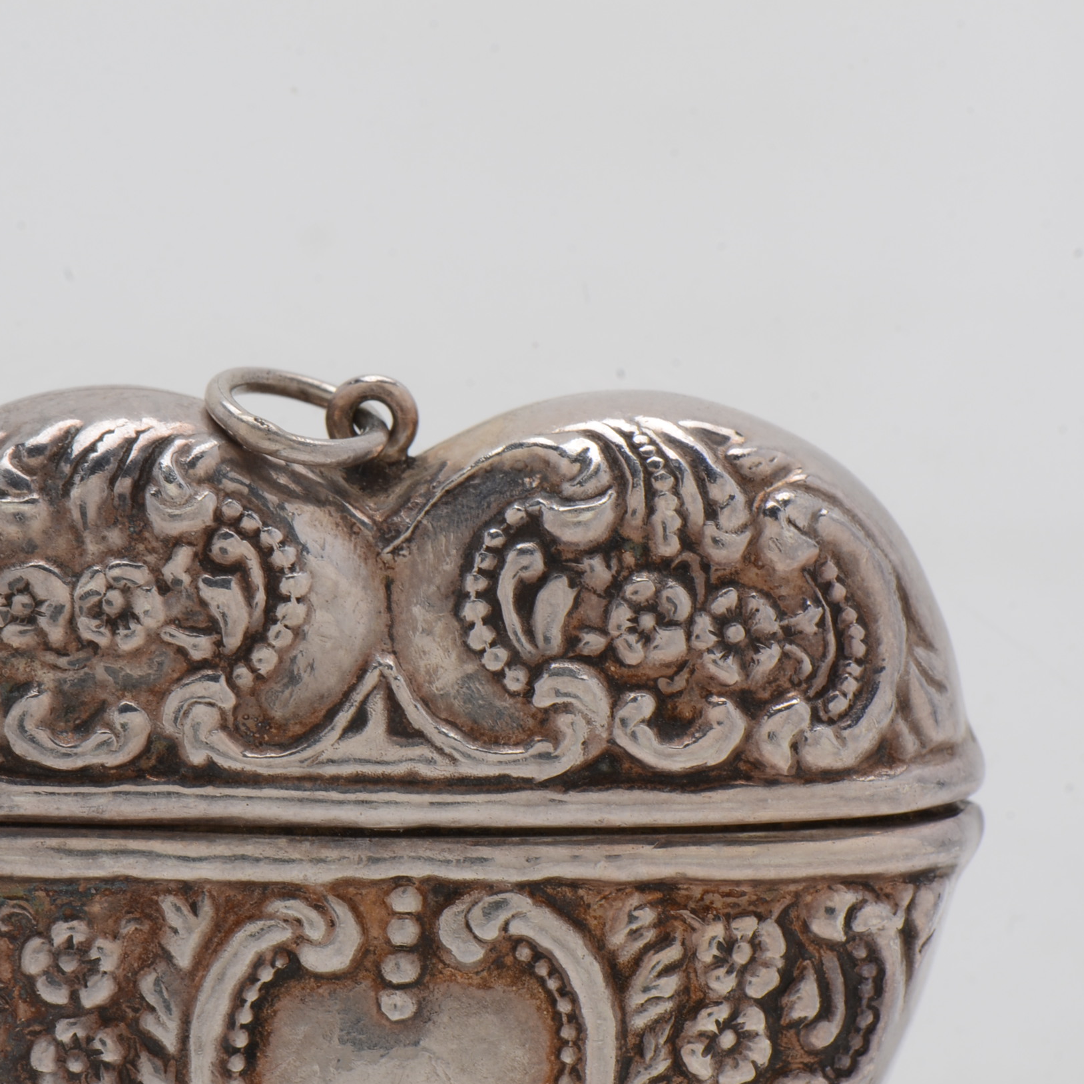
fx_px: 5798
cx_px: 475
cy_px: 542
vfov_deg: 10.7
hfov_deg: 10.7
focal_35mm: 164
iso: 200
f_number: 18
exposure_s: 1/125
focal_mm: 85
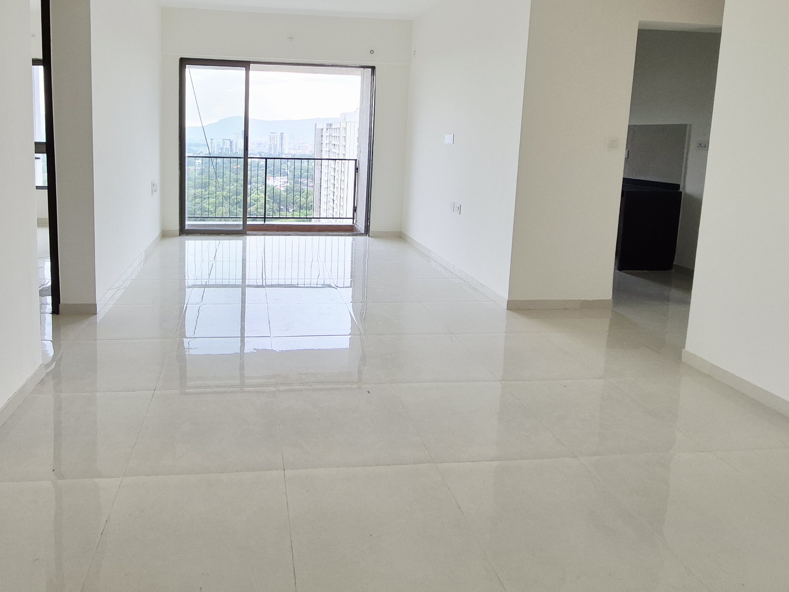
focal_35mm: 20
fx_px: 456
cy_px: 198
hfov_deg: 80.5
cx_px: 304
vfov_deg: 64.3
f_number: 2.2
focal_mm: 1.74
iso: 64
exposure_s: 1/50
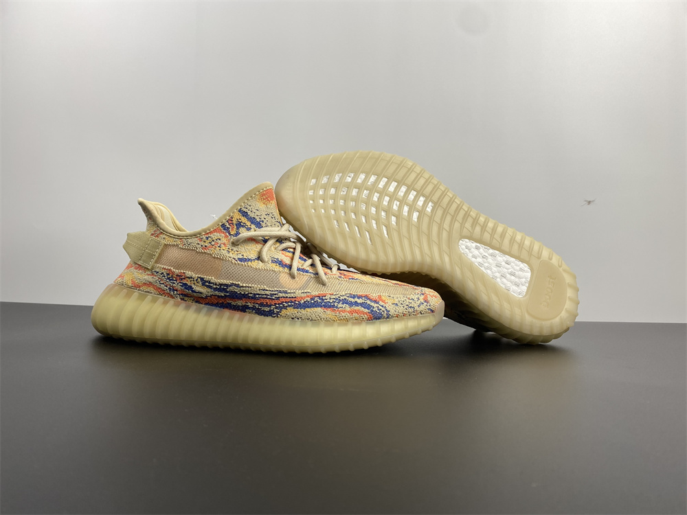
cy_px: 258
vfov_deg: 53.1
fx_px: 516
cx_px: 344
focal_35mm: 26
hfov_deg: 67.3
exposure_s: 1/100
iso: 50
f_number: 1.8
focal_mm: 4.25
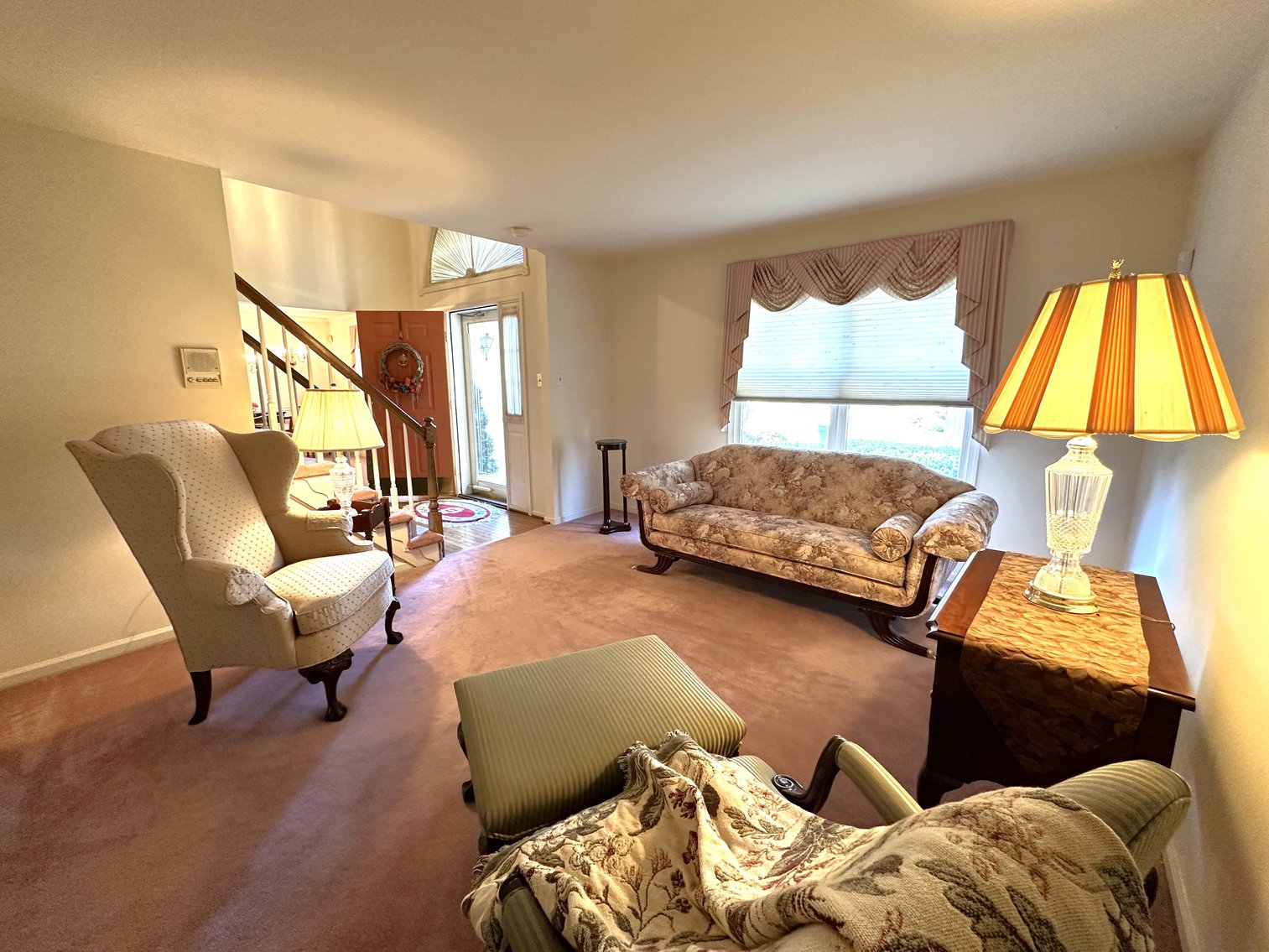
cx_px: 634
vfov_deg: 85.7
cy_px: 476
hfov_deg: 102.1
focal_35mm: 14
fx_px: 513
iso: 250
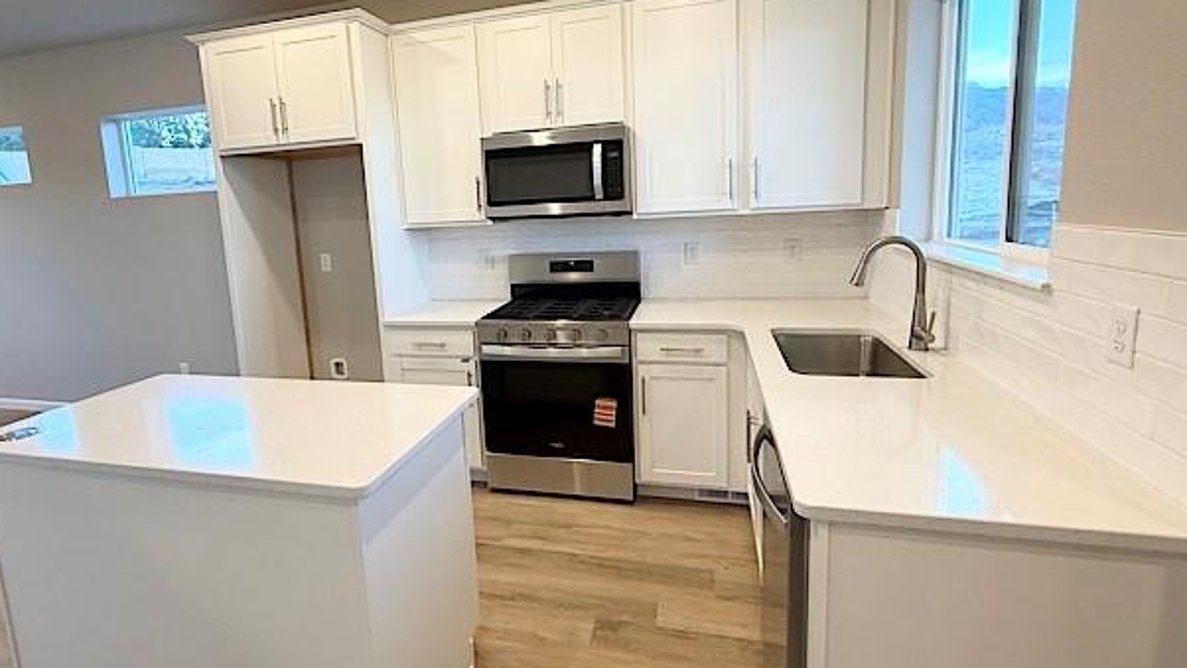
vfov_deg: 58.2
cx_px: 540
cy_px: 291
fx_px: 598
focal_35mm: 19
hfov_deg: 89.3
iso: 200
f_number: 2.2
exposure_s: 1/120
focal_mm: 2.22
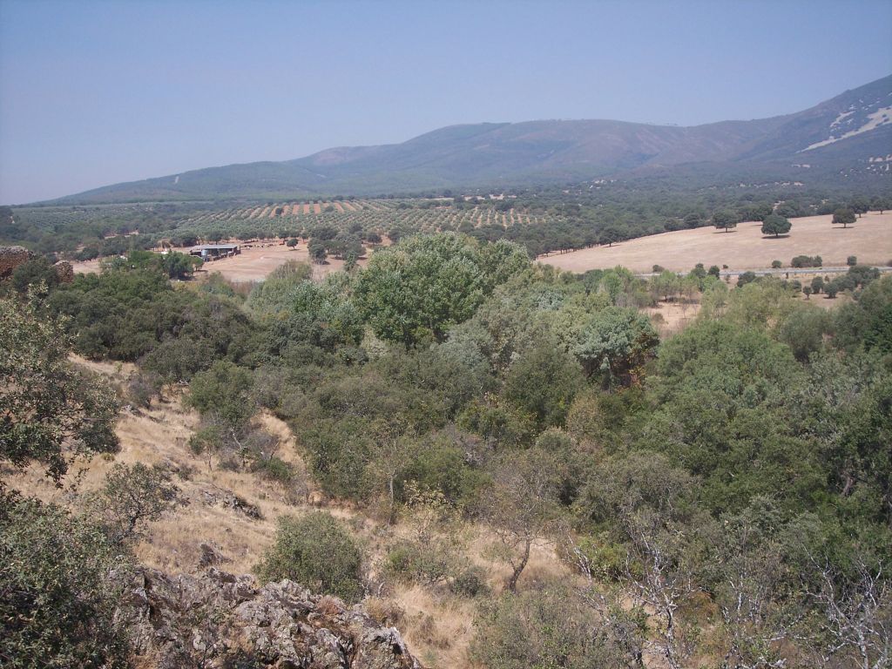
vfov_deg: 36.8
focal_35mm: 39
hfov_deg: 47.9
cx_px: 446
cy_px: 334
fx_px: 1005
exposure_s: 1/750
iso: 100
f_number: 5.6
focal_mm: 8
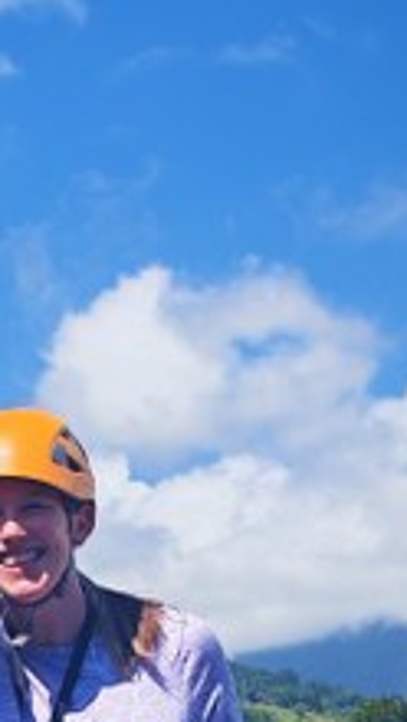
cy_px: 515
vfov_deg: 18.7
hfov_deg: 10.5
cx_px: -13
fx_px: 2184
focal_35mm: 114
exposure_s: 1/1400
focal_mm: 6.12
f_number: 1.9
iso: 80
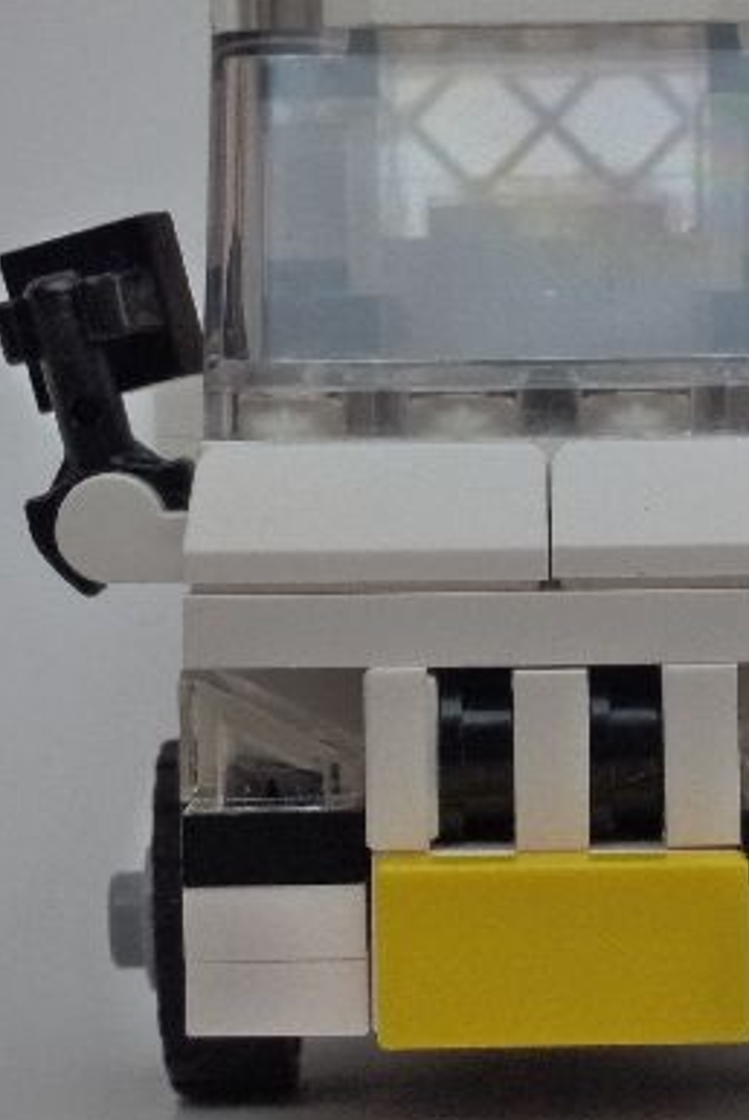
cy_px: 522
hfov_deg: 12.2
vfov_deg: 18.2
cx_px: 552
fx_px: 3489
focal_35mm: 112
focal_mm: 9.4
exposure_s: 1/8
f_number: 4.3
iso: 400
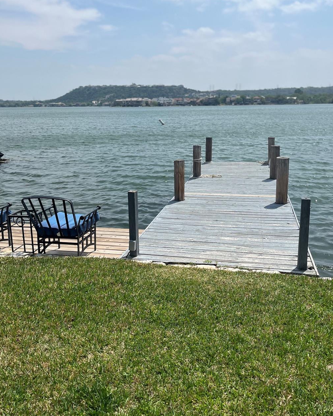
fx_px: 382
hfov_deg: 47.1
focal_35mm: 31
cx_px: 174
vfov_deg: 57.0
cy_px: 184
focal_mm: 5.1
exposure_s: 1/7353
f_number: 1.6
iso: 50
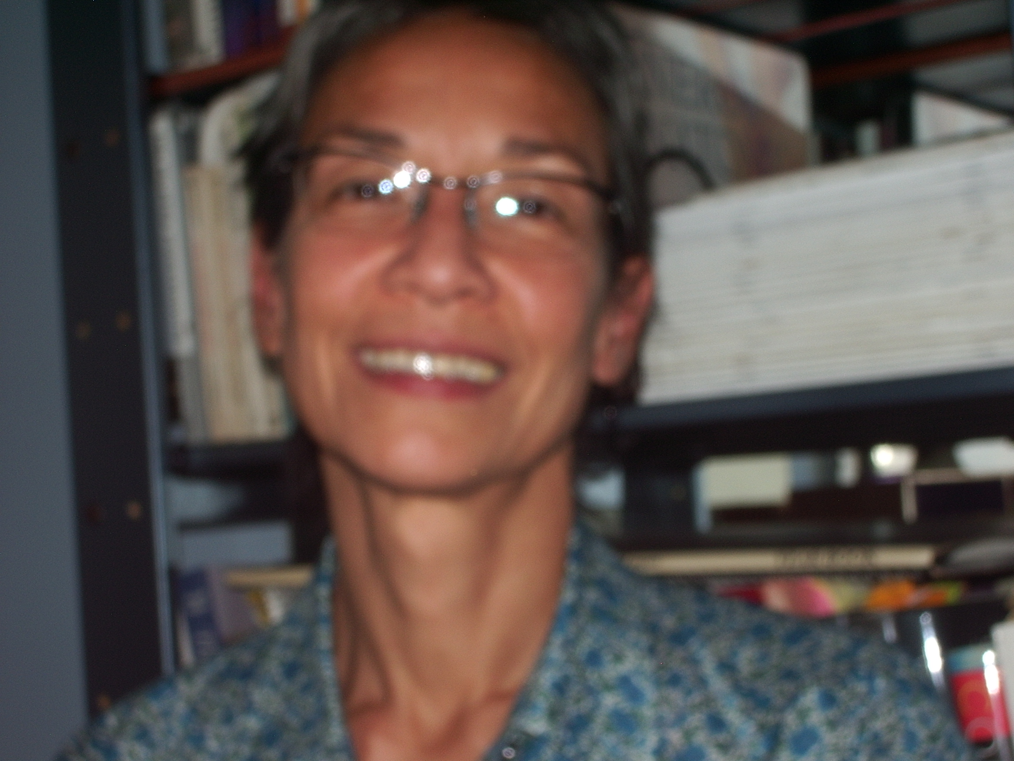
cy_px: 380
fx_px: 2168
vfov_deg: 19.9
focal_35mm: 74
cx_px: 507
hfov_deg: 26.3
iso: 50
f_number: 6.2
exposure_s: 1/50
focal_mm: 12.2
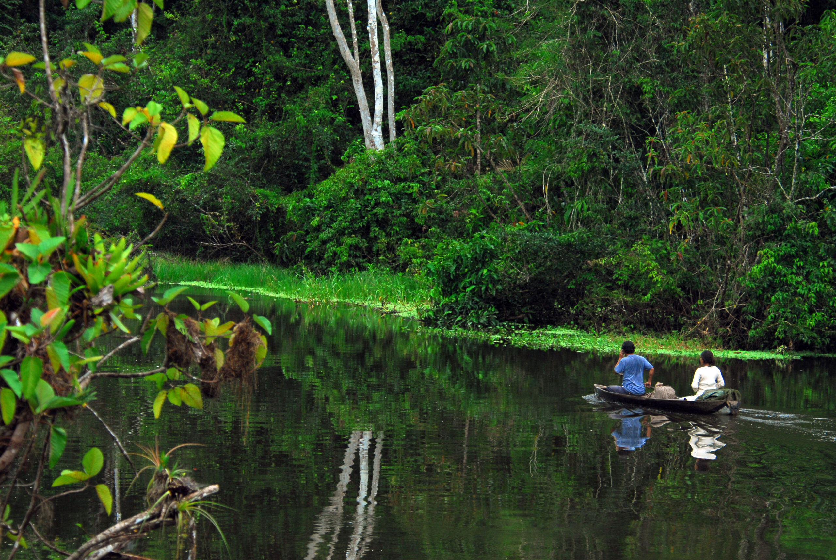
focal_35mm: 174
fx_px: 4046
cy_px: 280
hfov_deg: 11.8
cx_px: 418
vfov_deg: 7.9
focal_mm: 116
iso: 320
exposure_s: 1/200
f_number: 4.8
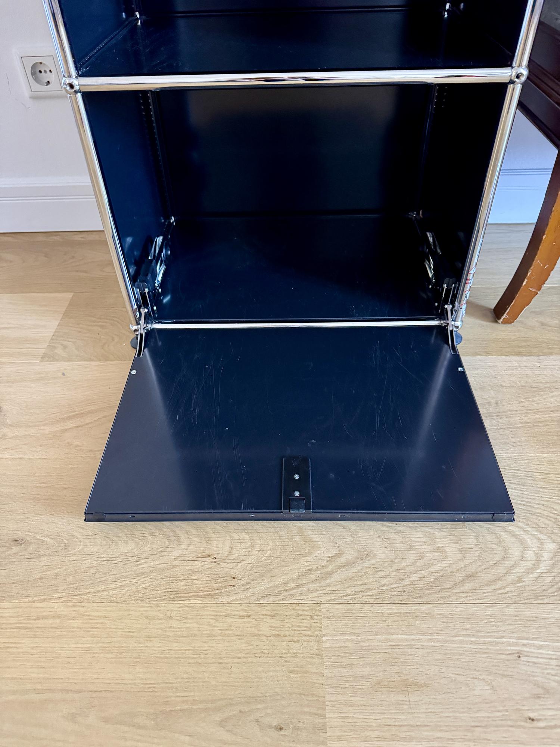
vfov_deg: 71.6
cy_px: 374
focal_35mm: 24
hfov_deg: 56.8
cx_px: 280
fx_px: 518
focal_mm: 6.76
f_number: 1.78
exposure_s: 1/60
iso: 800
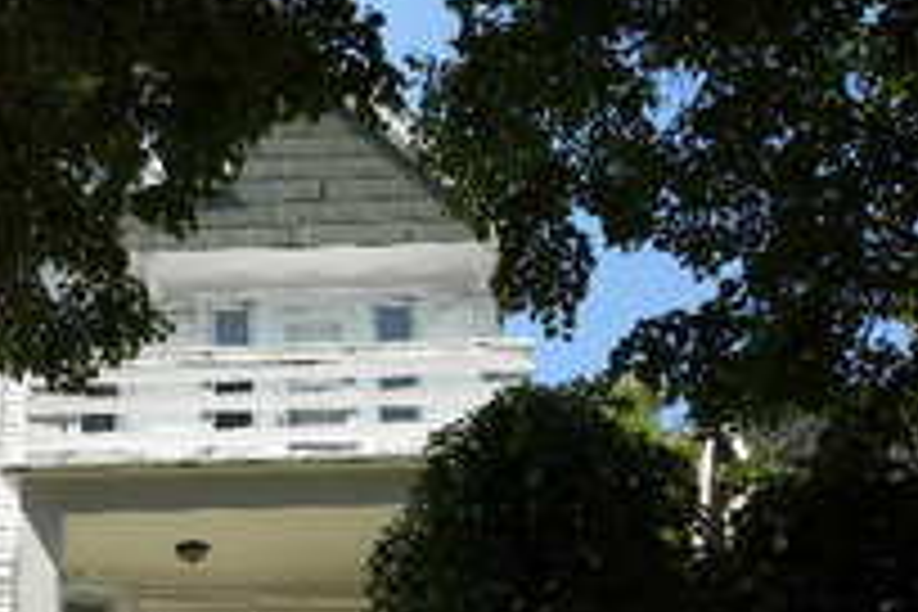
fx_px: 1173
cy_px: 441
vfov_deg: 28.9
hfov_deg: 41.1
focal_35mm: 46
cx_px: 198
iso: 64
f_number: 5.6
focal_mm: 4.6
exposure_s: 1/221
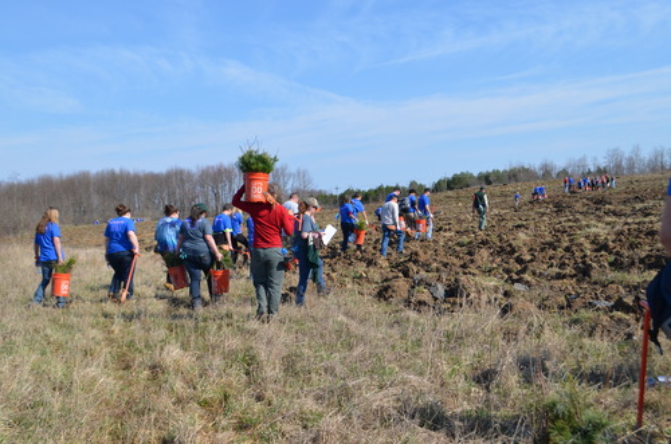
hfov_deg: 46.5
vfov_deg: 31.7
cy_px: 222
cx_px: 336
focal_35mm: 42
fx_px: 781
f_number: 8
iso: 100
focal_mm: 28
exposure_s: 1/250
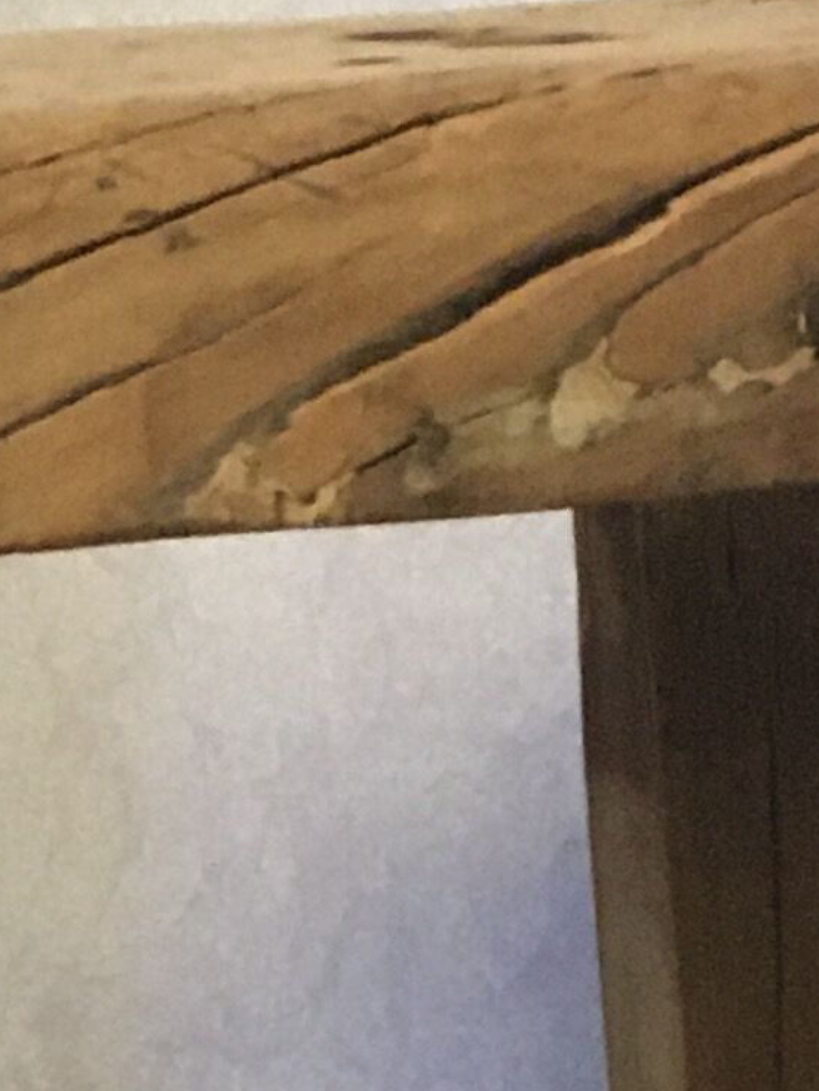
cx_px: 206
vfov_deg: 11.6
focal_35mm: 159
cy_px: 1910
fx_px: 5011
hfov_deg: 9.3
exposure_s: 1/17
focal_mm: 4.15
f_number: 2.2
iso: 250
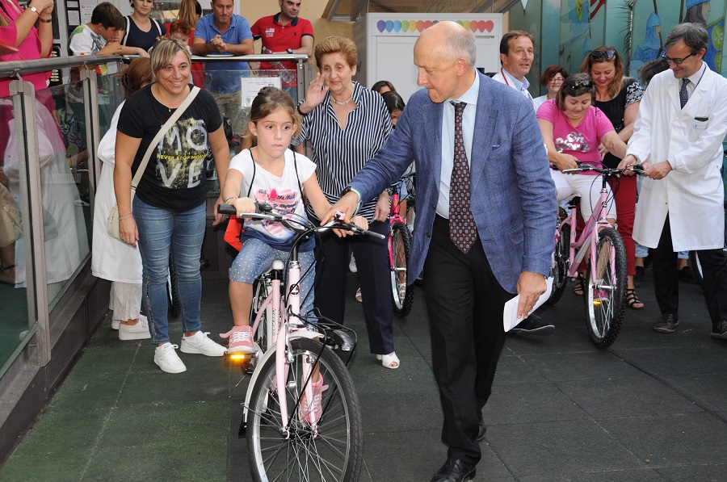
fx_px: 847
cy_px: 241
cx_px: 364
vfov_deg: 31.8
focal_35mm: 42
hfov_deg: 46.5
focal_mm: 28
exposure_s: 1/160
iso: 400
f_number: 7.1
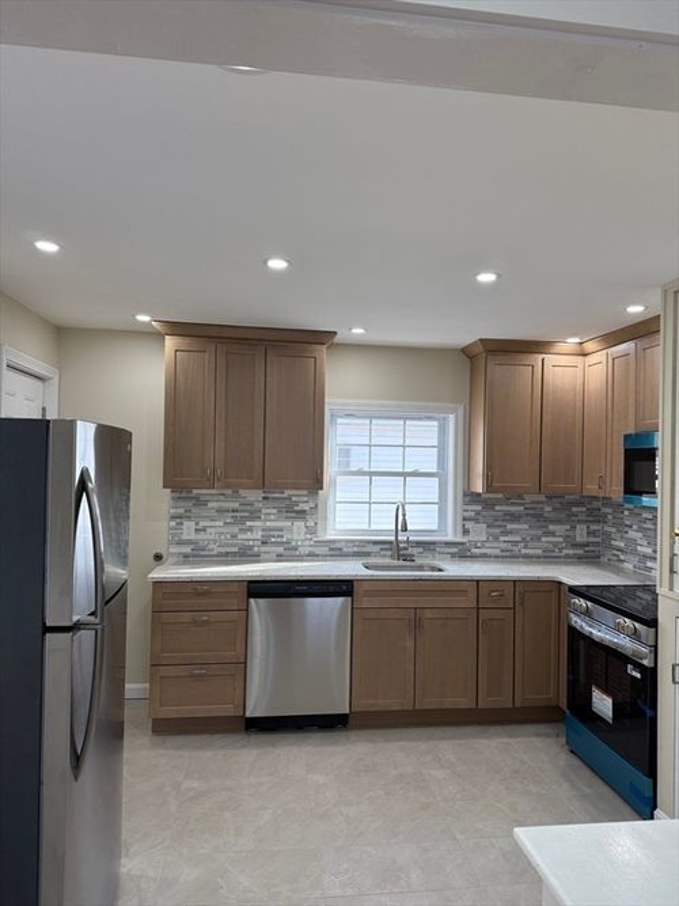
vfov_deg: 71.6
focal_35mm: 24
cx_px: 340
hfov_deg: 56.8
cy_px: 453
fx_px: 628
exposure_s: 1/234
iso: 160
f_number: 1.78
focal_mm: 6.76
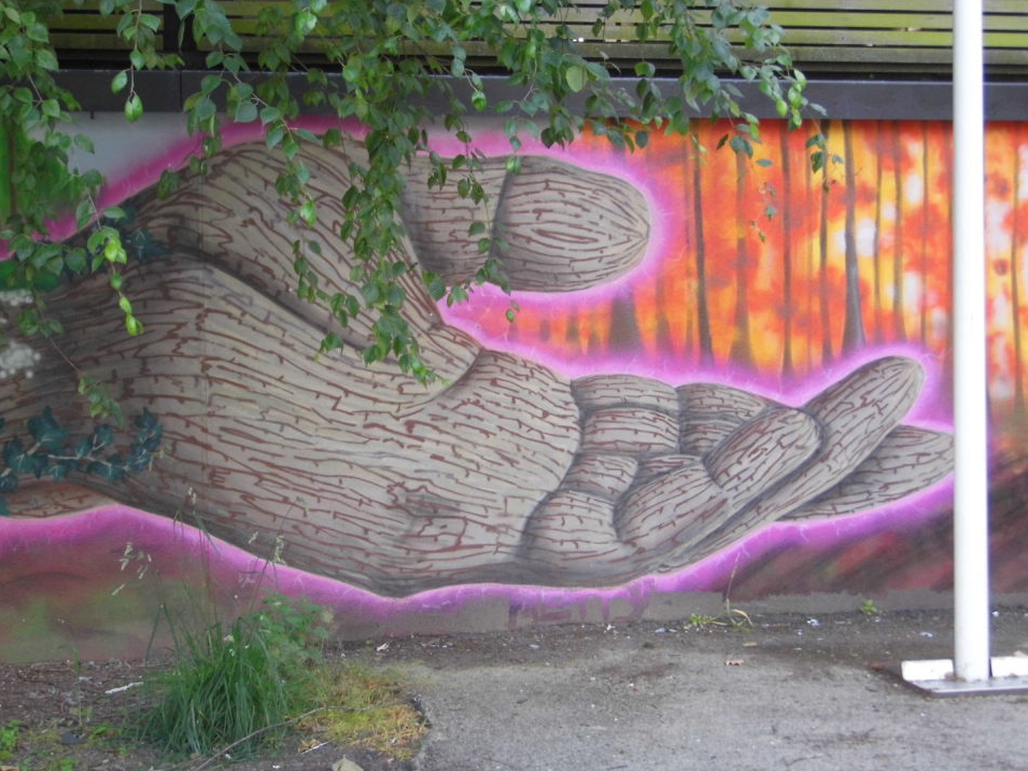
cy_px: 408
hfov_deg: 32.7
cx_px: 483
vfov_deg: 24.8
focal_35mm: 59
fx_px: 1752
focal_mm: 9.9
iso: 100
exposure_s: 1/60
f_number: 3.5
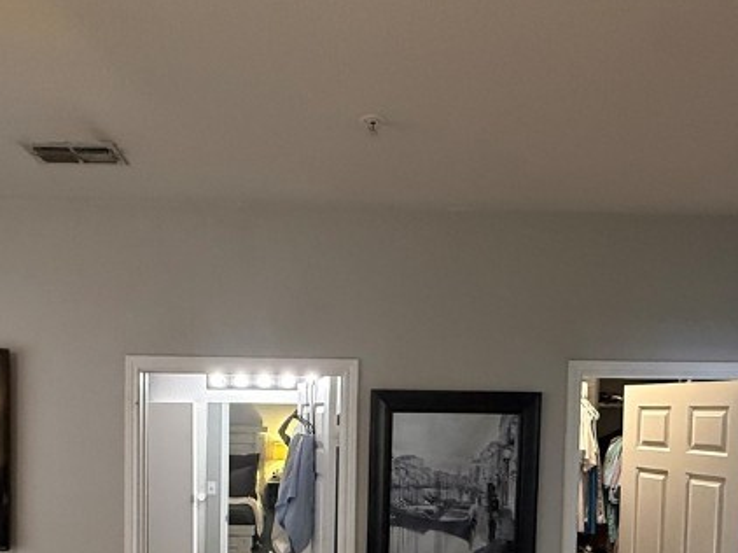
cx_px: 308
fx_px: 724
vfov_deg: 39.8
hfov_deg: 53.7
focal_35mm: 34
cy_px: 455
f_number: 2.2
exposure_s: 1/120
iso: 640
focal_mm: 2.22
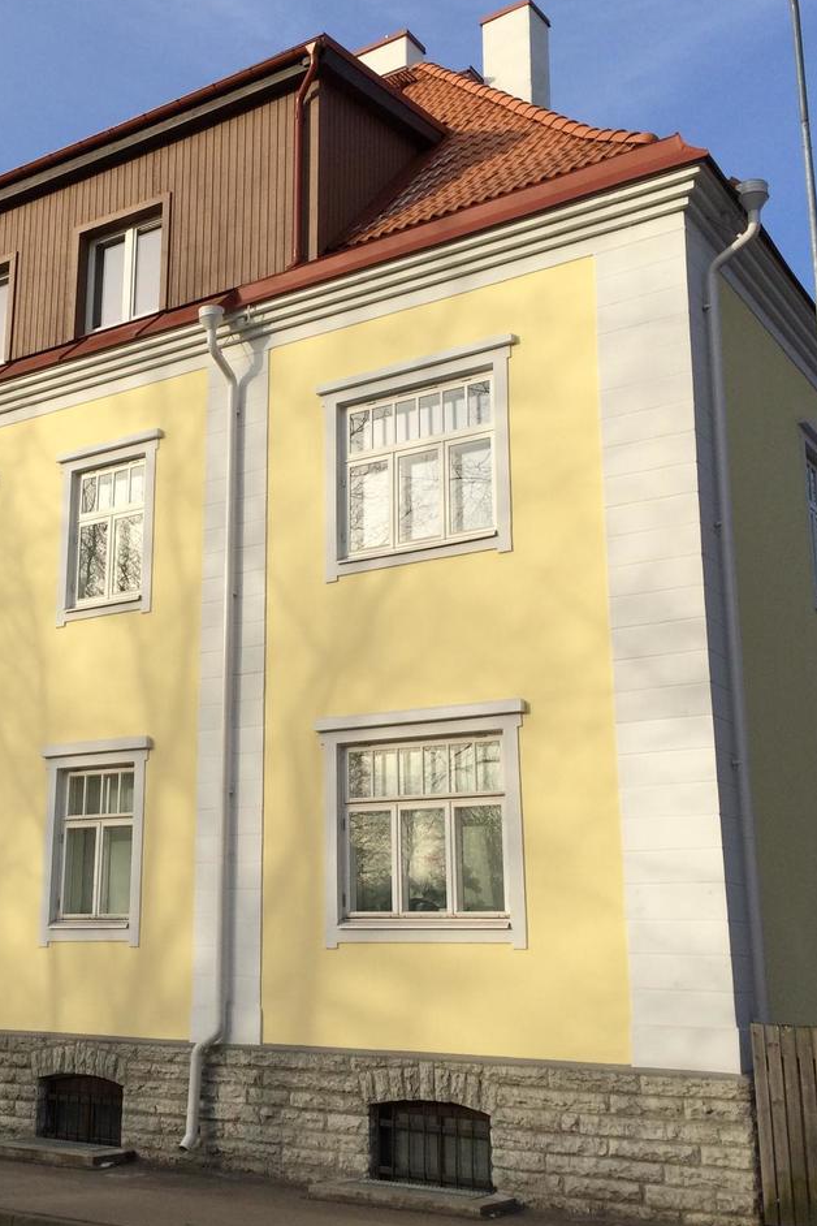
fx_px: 1396
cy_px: 605
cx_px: 202
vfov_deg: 47.4
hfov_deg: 32.0
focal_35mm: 41
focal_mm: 4.15
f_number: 2.2
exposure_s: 1/1642
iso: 32
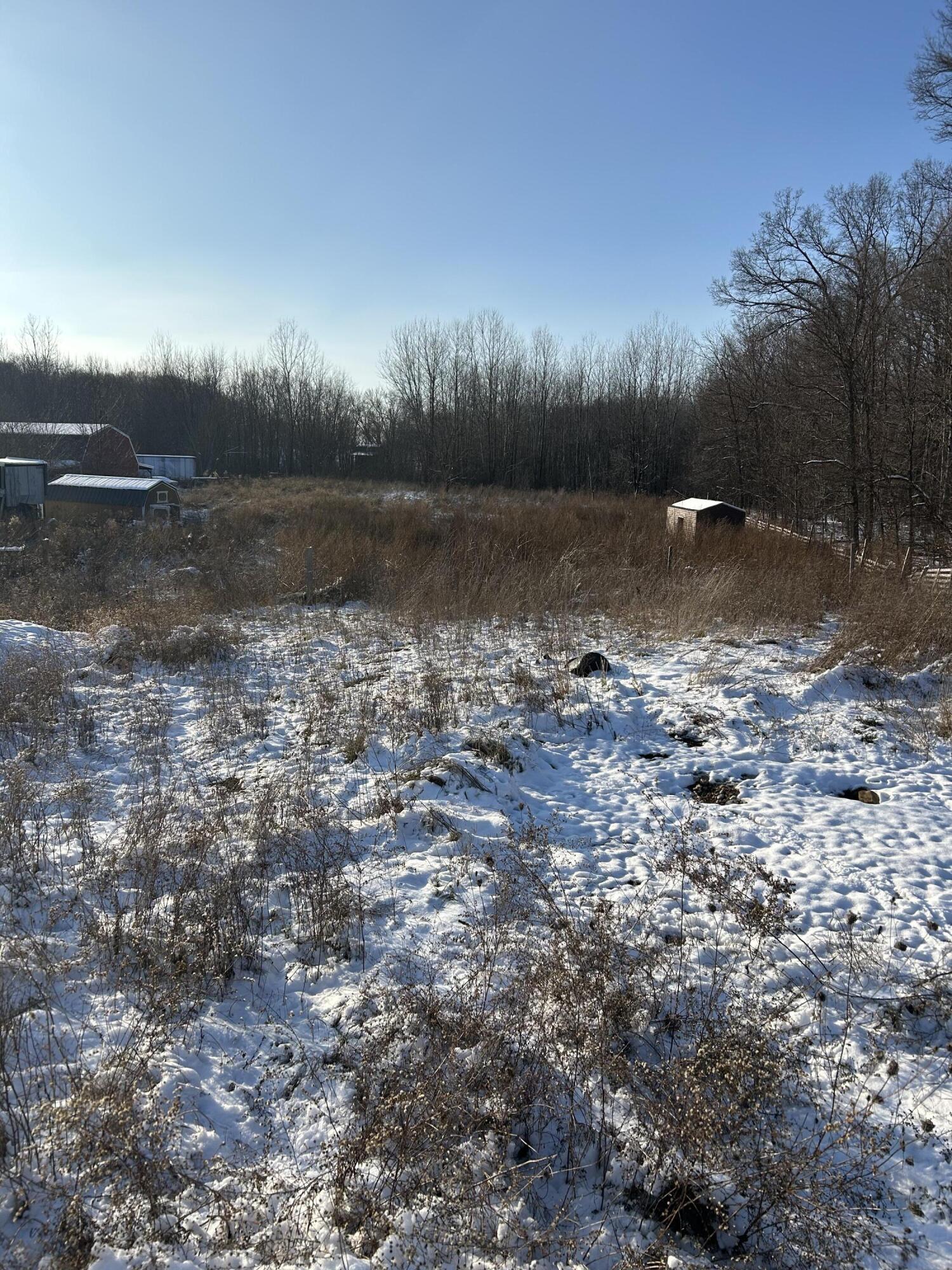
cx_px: 476
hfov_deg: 53.1
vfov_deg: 67.3
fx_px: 953
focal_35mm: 26
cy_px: 635
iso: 50
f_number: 1.5
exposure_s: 1/5882
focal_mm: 5.7
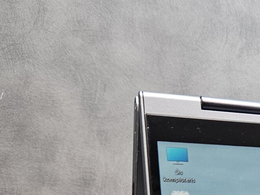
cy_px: 281
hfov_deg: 18.8
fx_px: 668
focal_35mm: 89
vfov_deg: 15.5
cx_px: 415
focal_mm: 5.4
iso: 320
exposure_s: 1/142
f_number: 1.8
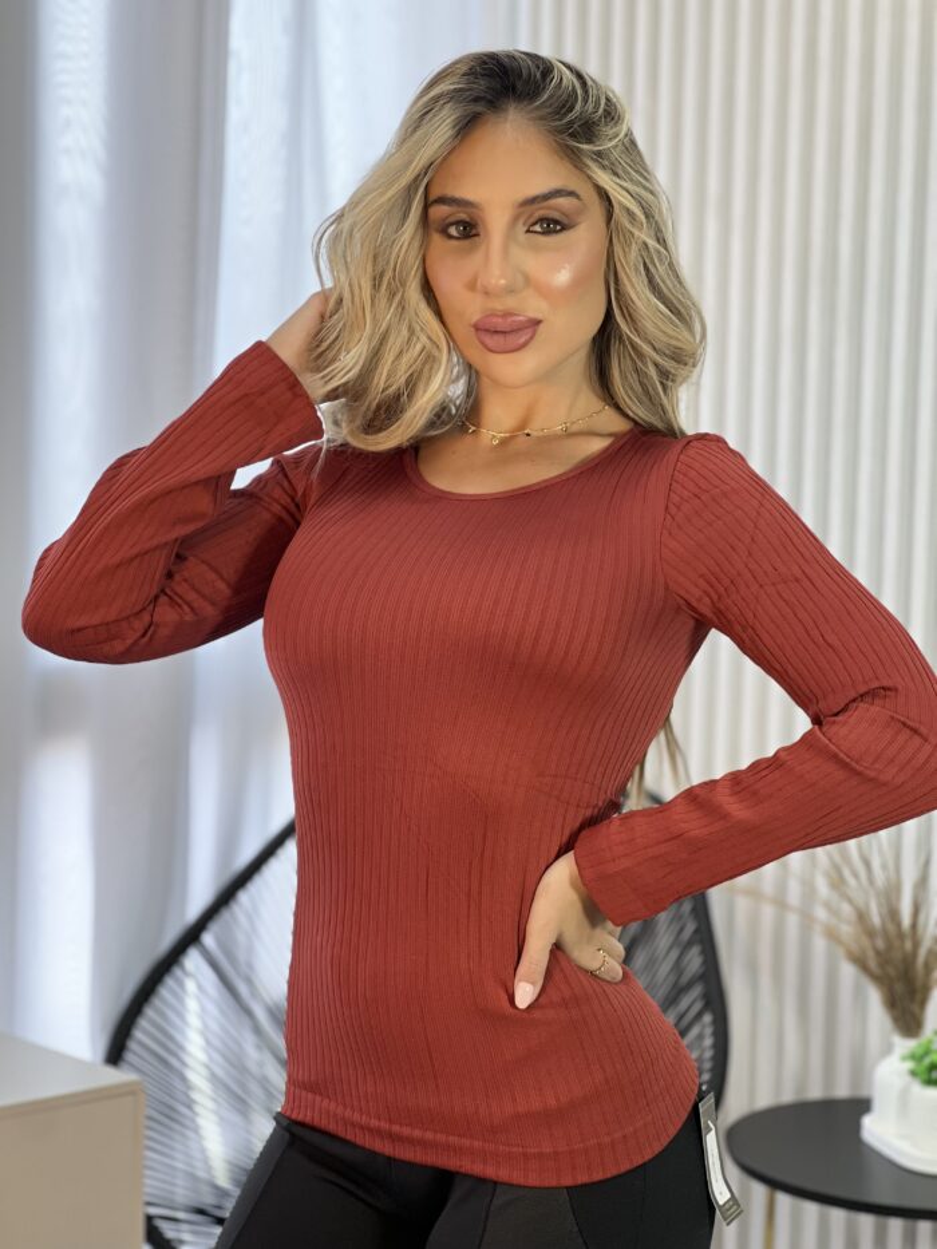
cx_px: 468
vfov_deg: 25.3
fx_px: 2778
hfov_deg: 19.1
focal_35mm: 77
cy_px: 624
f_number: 2.8
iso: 200
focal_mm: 9
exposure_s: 1/120
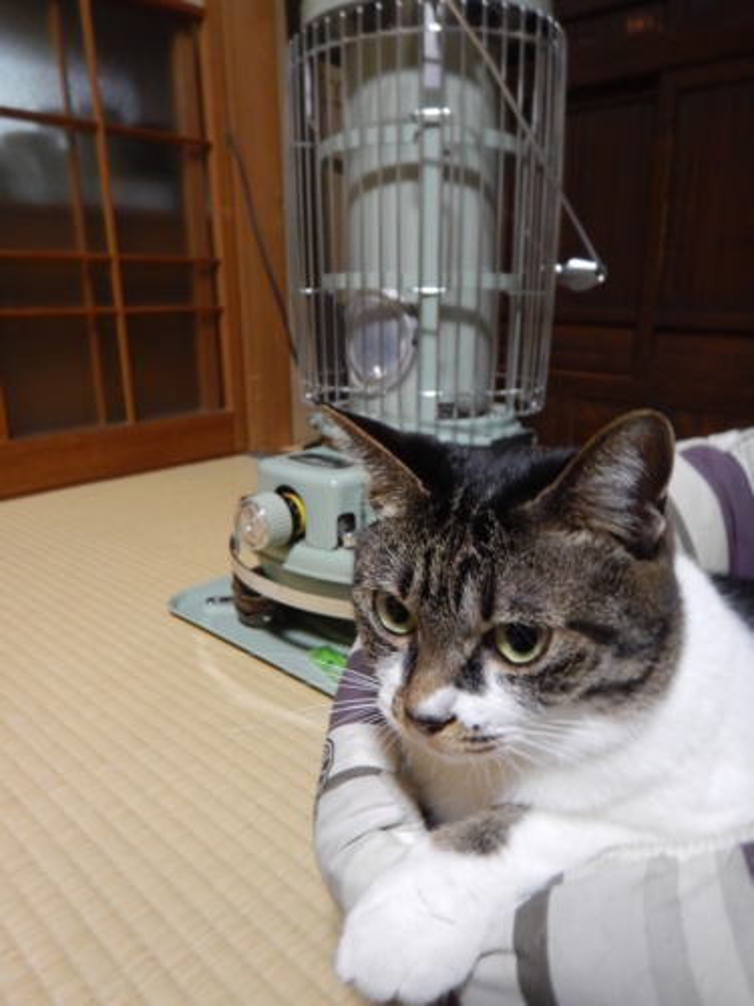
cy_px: 503
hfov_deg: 56.8
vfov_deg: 71.6
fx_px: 697
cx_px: 377
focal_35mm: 24
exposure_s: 1/10
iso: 400
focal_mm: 4.3
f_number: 2.8
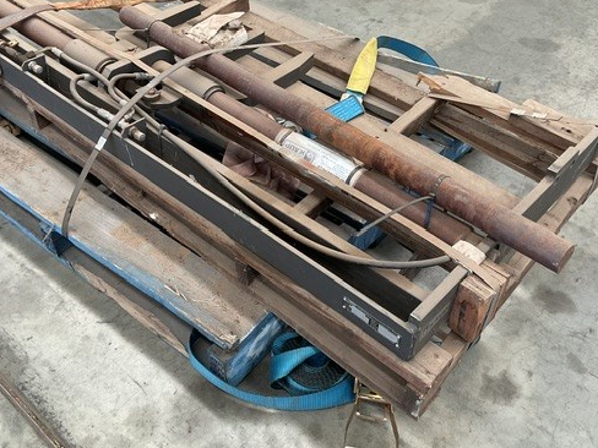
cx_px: 278
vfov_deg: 37.6
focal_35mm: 38
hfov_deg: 48.9
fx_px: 656
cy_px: 181
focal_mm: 3
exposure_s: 1/60
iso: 50
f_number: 1.8
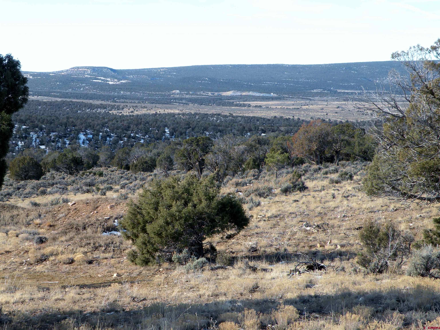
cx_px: 220
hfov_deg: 19.4
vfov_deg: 14.6
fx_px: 1284
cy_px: 165
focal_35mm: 101
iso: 64
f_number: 5
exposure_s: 1/136
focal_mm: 17.9
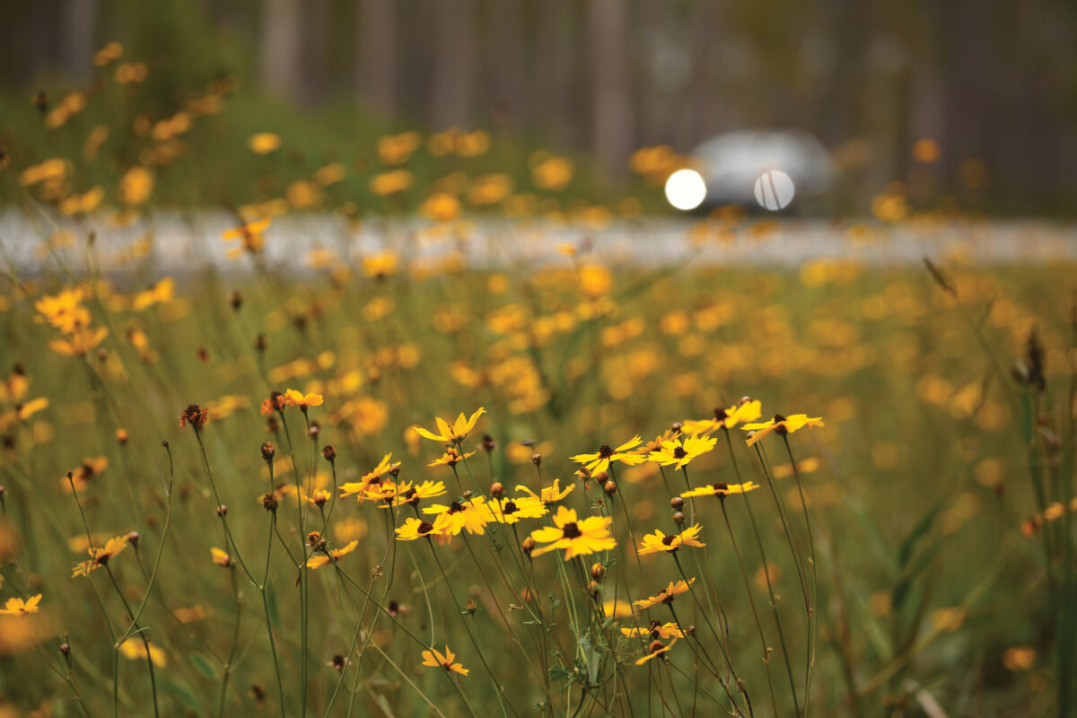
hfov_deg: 19.5
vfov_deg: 13.0
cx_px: 538
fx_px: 3141
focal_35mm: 105
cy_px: 359
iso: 100
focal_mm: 105
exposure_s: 1/250
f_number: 4
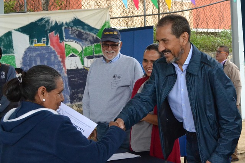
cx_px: 122
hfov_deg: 46.4
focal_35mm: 42
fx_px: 286
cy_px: 82
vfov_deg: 31.9
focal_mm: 28
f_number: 7.1
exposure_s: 1/640
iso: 2500
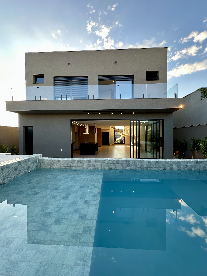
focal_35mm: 14
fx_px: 112
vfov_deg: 102.1
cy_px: 138
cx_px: 104
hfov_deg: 85.7
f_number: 2.2
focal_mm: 2.22
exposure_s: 1/99
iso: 40
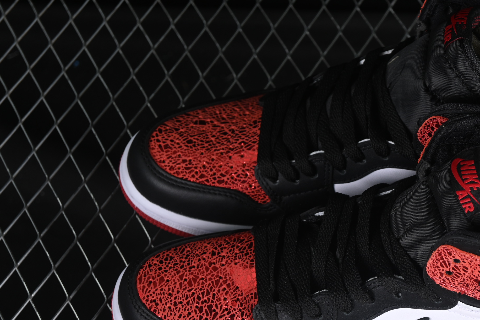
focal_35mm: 114
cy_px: 204
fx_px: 1520
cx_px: 364
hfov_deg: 17.8
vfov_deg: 12.0
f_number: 6.3
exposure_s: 1/60
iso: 160
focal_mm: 50
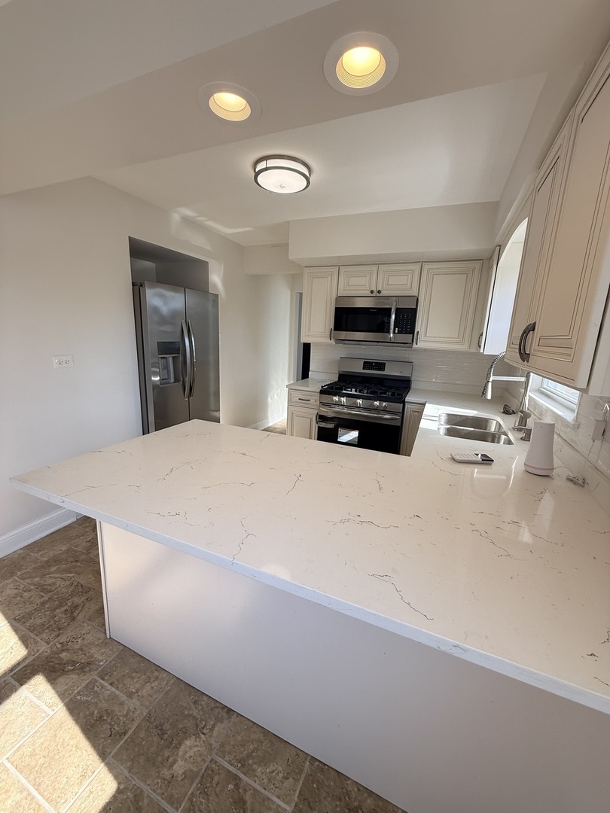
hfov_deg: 85.7
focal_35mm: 14
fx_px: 329
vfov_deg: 102.1
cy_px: 406
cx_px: 305
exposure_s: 1/333
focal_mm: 2.22
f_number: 2.2
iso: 64
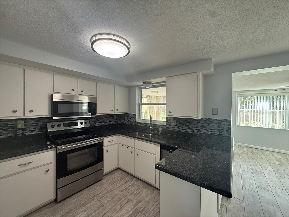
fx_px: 117
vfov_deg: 85.7
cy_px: 108
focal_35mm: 14
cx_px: 144
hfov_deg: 102.1
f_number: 2.2
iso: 200
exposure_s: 1/120
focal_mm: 2.22
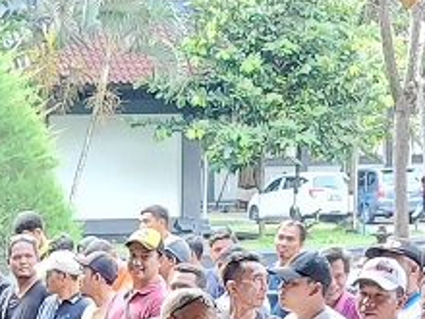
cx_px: -149
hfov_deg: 12.1
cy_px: 494
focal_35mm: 158
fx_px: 1940
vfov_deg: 9.1
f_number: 1.8
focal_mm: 5.23
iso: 160
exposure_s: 1/50
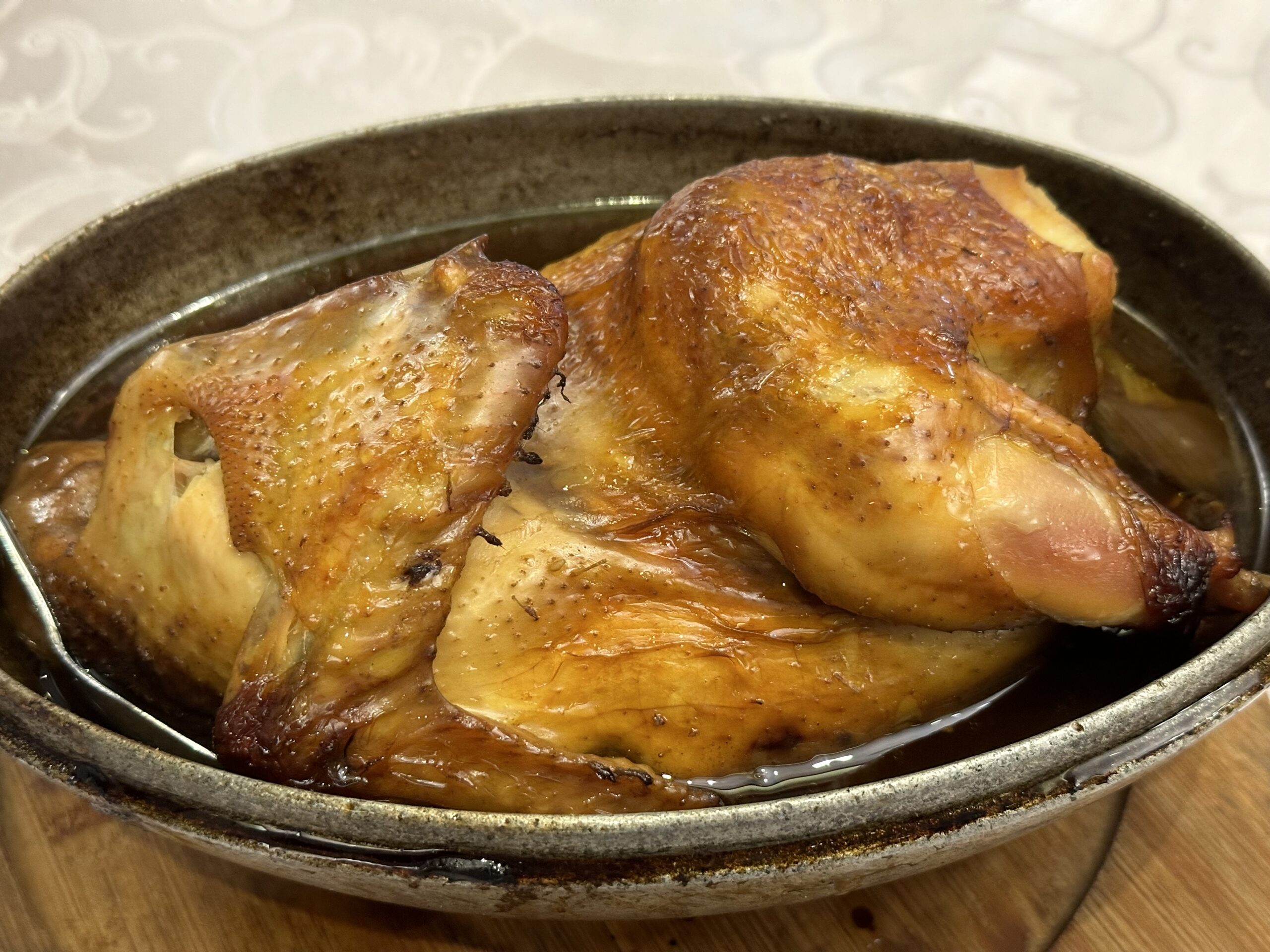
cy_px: 476
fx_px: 1761
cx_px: 635
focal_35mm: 48
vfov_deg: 30.3
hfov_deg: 39.7
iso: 320
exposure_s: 1/33
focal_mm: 6.86
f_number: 1.78
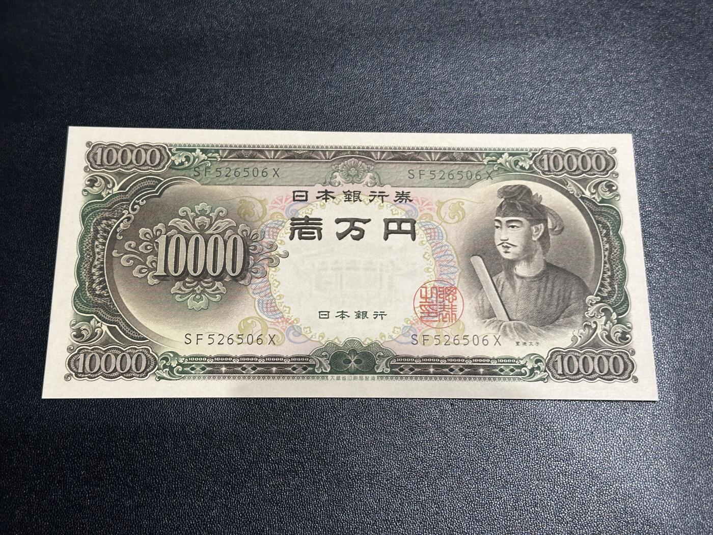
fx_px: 989
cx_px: 356
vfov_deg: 30.3
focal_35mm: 48
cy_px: 268
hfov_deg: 39.7
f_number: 1.78
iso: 125
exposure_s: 1/50
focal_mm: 6.86
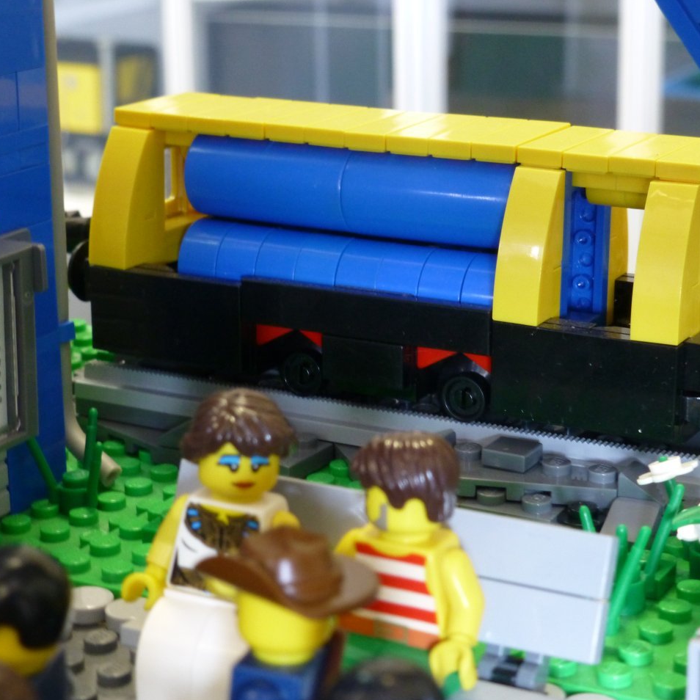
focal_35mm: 83
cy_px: 351
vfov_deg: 20.9
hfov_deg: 20.9
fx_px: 1899
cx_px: 402
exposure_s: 1/6
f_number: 5
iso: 400
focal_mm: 12.5
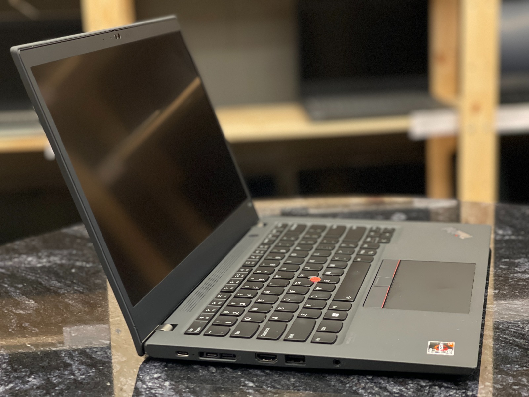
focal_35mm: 64
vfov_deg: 22.9
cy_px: 198
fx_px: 978
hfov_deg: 30.3
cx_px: 264
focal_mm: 7.5
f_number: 2.2
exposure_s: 1/40
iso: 320
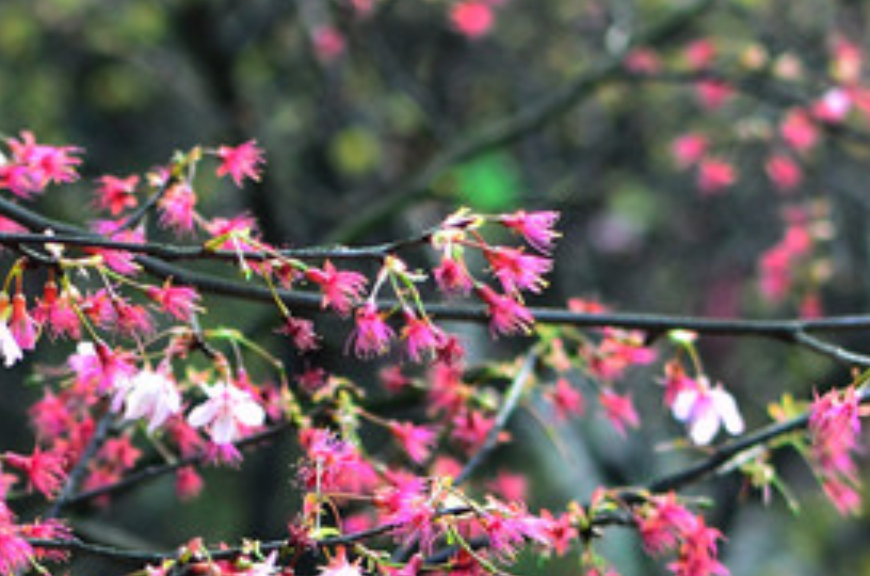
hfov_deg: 11.7
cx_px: -54
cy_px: 477
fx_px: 4187
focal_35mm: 174
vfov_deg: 7.9
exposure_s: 1/200
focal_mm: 35
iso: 250
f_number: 3.2
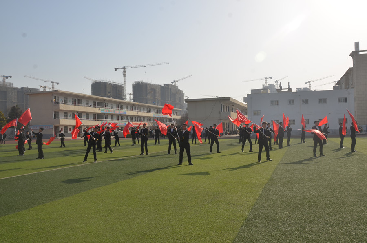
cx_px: 184
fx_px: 336
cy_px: 122
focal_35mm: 33
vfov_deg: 39.8
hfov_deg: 57.3
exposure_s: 1/250
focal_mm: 22
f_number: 10
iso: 100
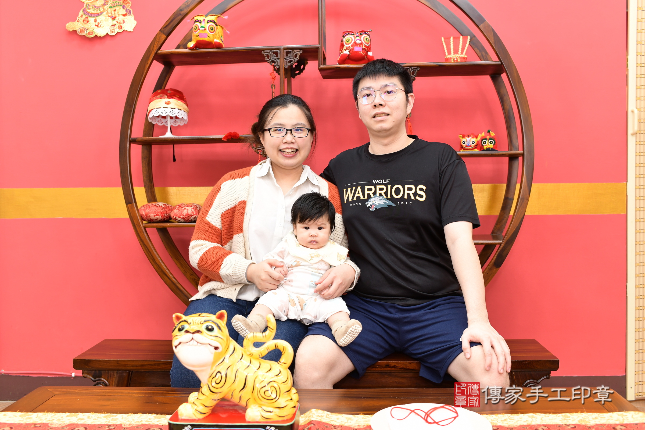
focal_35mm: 35
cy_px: 215
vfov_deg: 37.9
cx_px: 322
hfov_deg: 54.4
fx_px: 627
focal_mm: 35
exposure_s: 1/200
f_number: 4.5
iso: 800
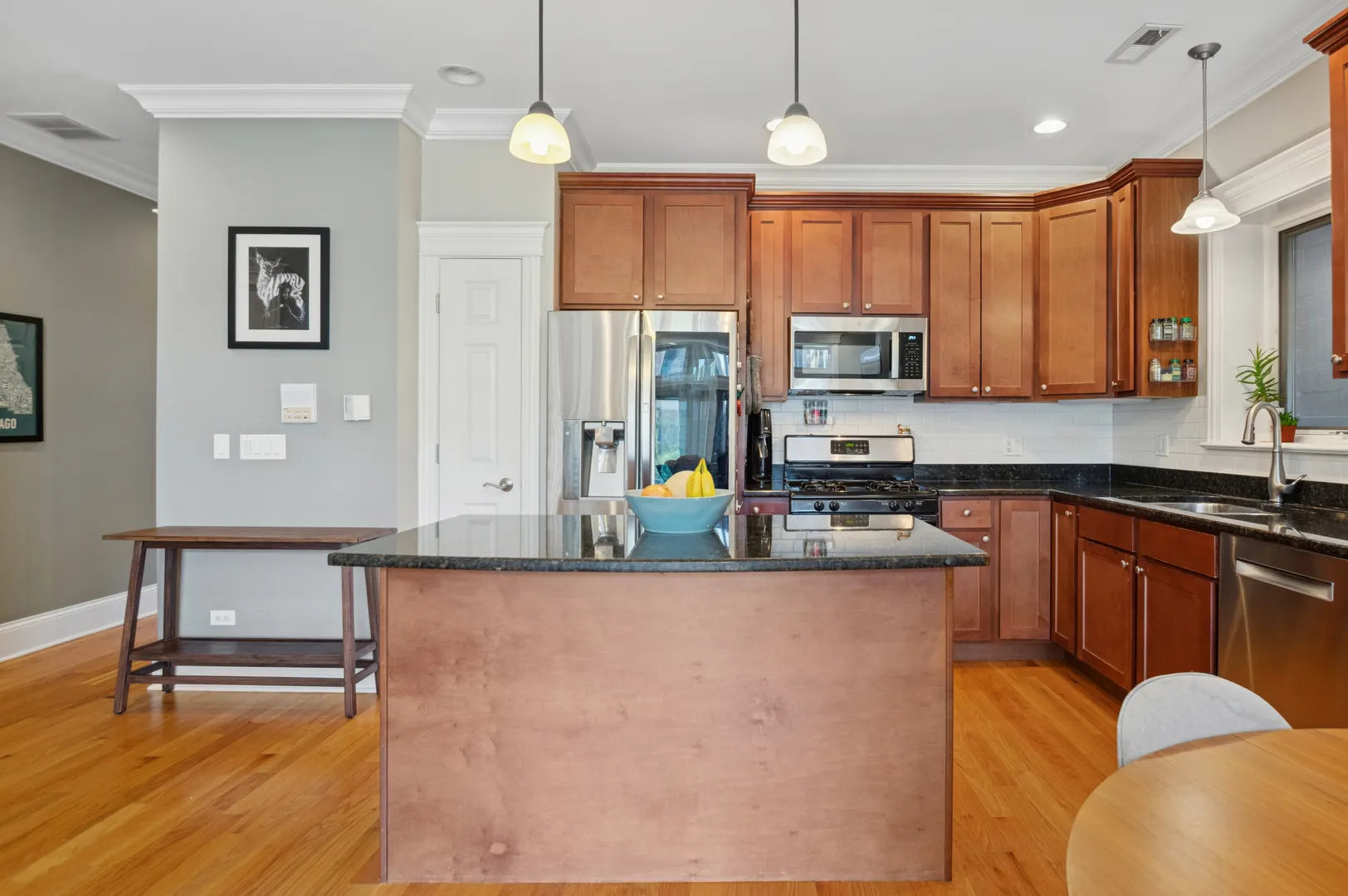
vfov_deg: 67.3
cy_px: 448
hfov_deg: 90.0
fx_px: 673
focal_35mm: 18
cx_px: 674
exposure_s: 1/30
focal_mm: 11.88
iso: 400
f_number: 8
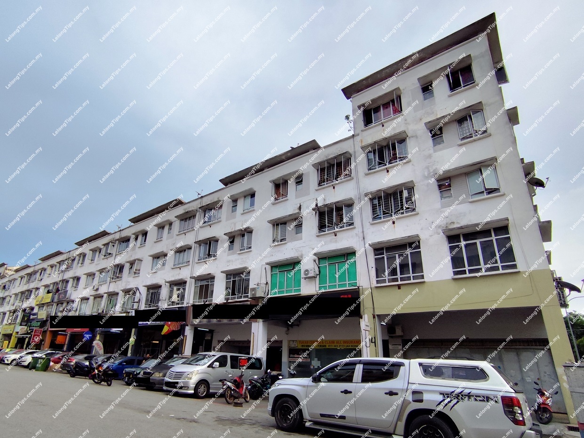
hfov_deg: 91.0
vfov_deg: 74.7
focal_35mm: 17
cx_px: 292
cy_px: 219
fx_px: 287
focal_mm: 1.65
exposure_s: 1/954
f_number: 2.2
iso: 50
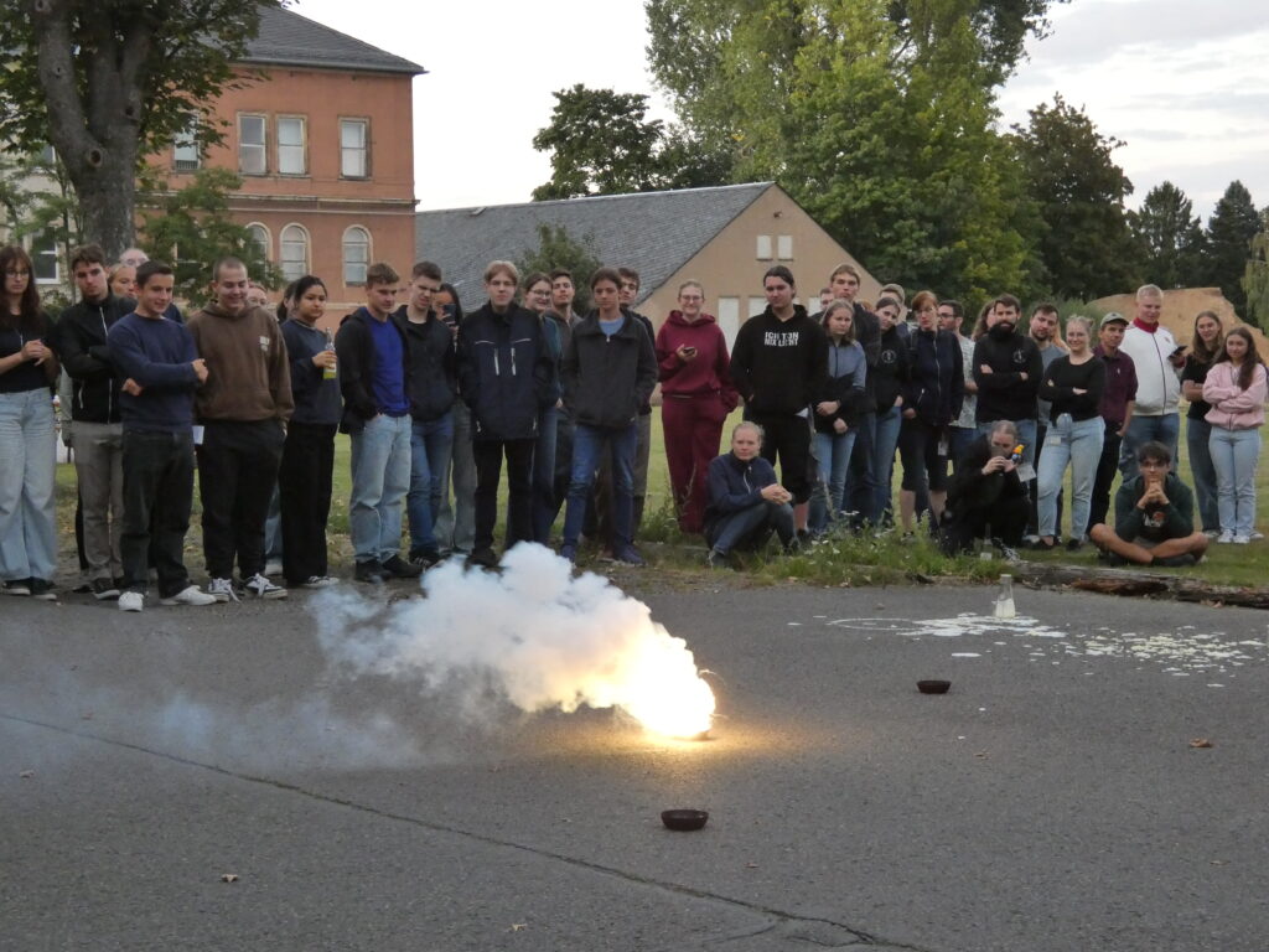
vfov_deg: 20.4
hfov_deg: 27.0
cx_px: 634
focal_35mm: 72
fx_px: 2639
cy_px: 476
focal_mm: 12.9
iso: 640
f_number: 4.3
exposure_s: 1/80
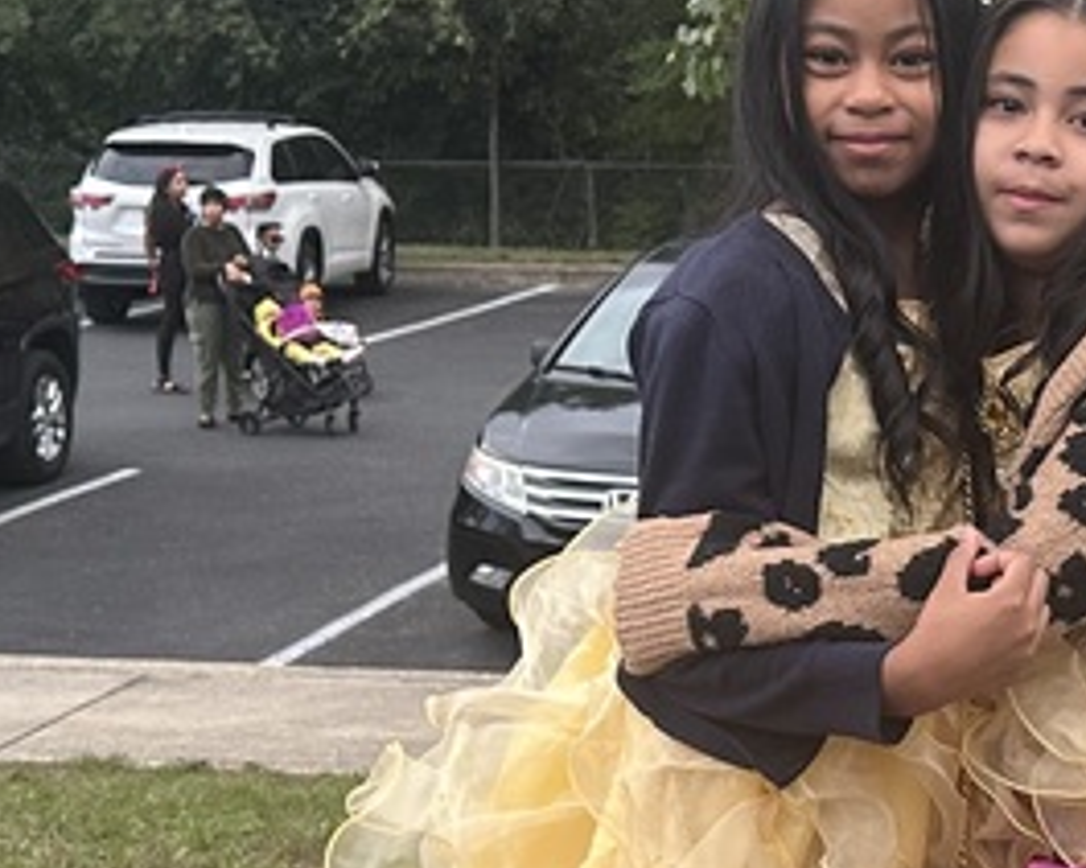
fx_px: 2924
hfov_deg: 20.5
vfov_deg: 16.9
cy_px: 428
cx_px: 1012
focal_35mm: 91
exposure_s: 1/121
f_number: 1.78
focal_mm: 6.86
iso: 160
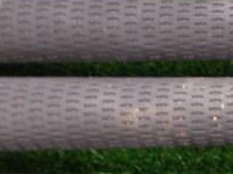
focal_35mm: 83
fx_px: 559
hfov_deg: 21.1
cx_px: 313
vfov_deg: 17.6
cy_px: 138
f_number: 3.2
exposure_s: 1/10
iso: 200
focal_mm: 4.6
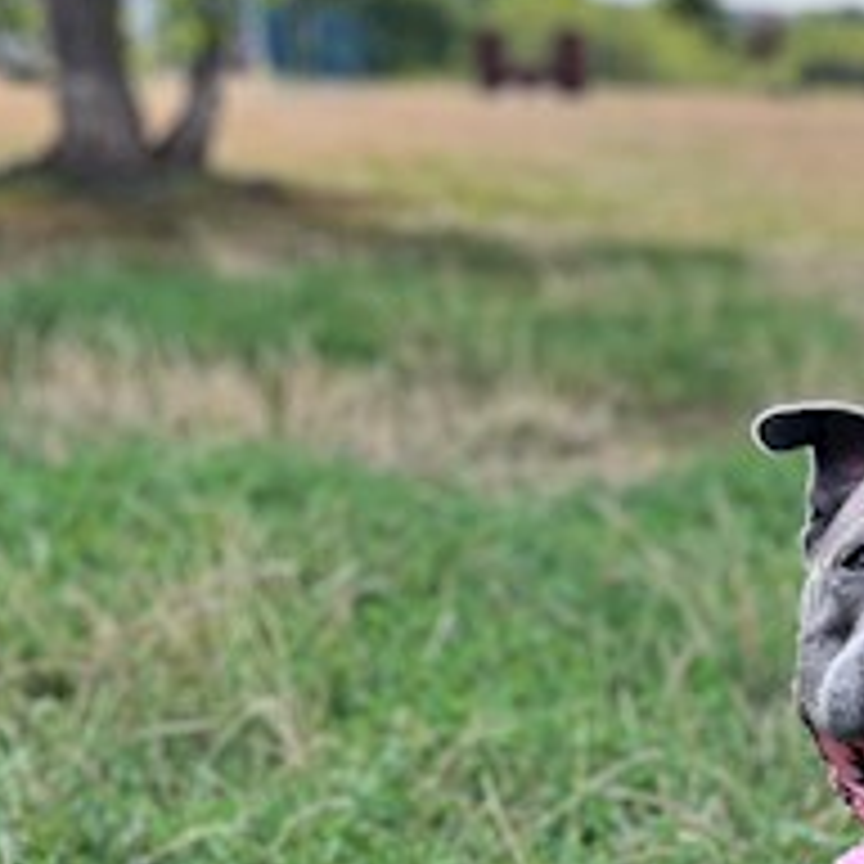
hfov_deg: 21.0
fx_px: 2259
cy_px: 934
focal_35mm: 80
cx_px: 846
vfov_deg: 20.7
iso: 50
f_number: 1.6
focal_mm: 5.1
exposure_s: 1/705
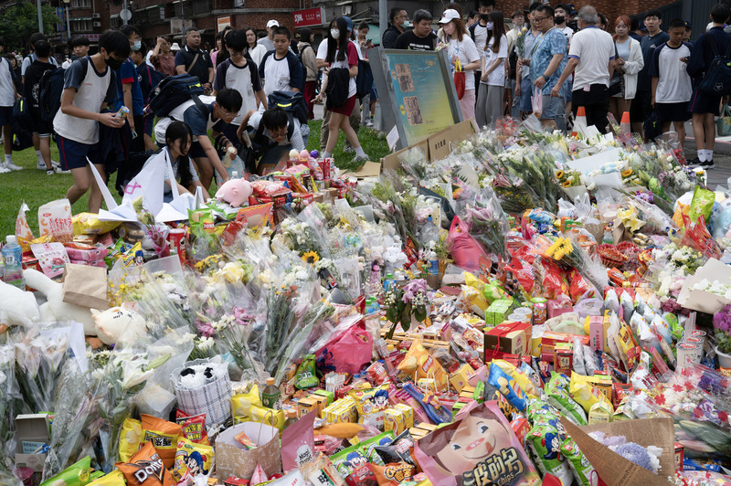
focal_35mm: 40
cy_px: 243
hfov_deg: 48.5
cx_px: 366
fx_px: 812
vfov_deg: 33.3
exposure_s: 1/400
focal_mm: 40
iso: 400
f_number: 9
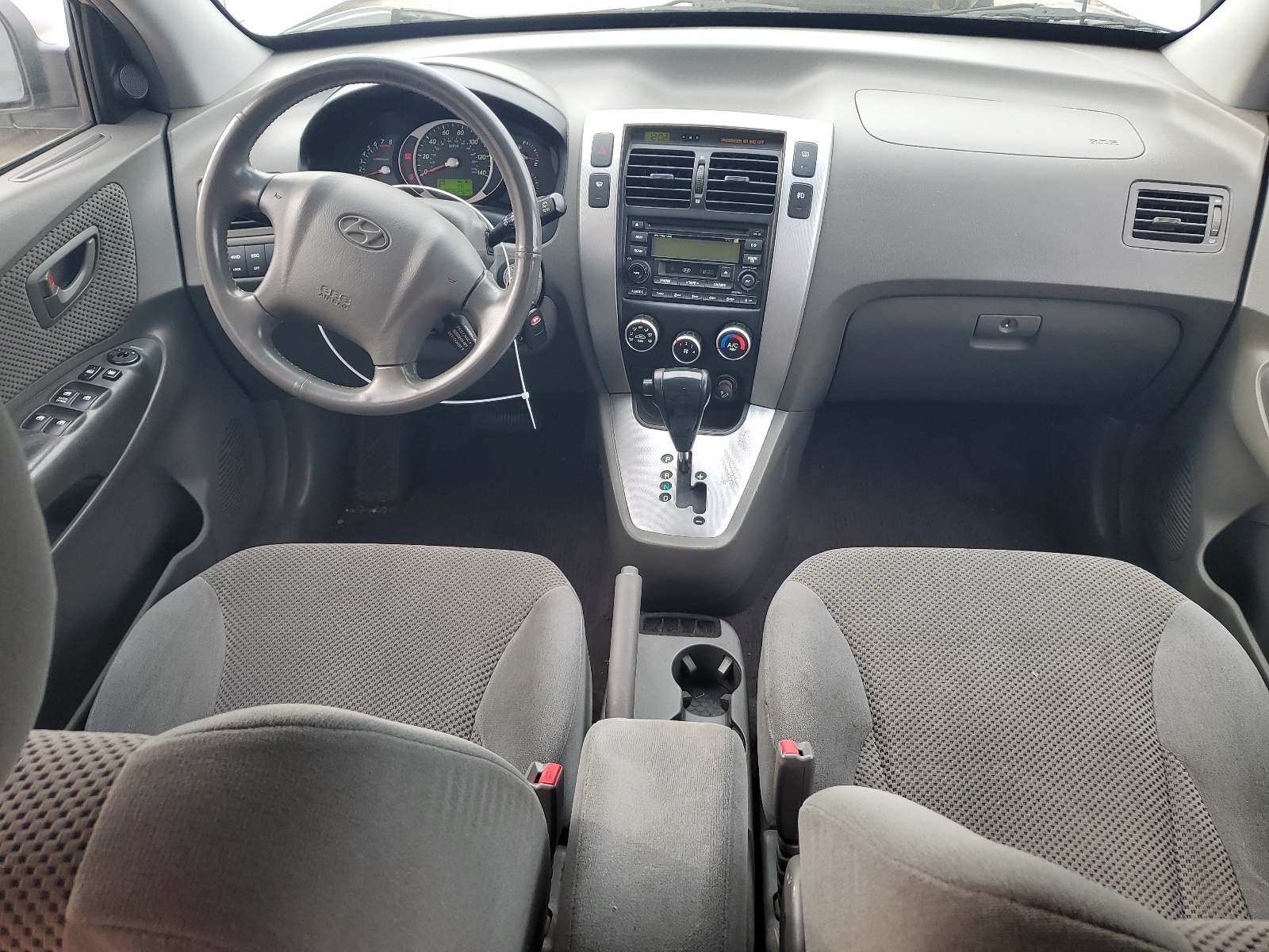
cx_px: 634
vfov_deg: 53.1
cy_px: 476
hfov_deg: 67.3
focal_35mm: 26
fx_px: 953
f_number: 1.5
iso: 54
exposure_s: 1/120
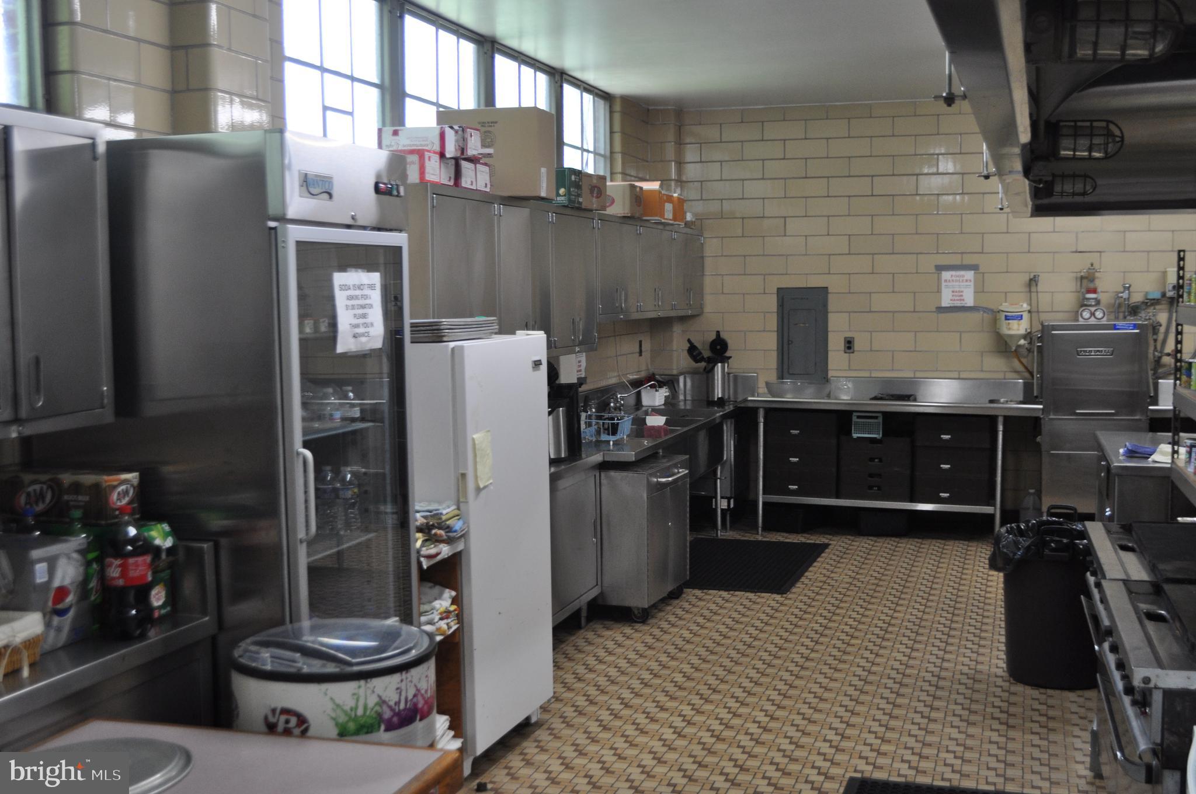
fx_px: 1294
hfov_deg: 49.6
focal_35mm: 39
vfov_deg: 34.1
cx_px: 598
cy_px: 397
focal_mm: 26
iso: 560
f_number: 4.2
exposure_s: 1/60
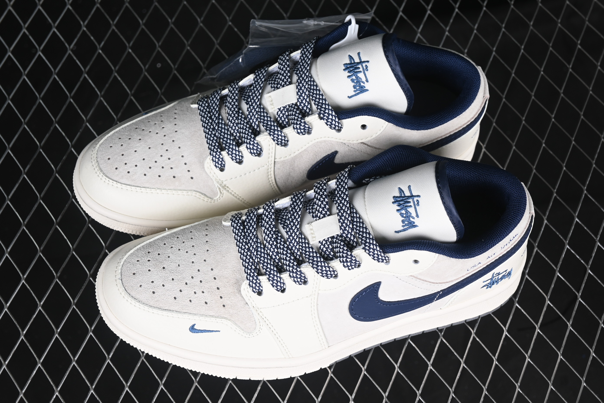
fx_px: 1258
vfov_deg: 18.2
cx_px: 302
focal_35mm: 75
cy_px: 202
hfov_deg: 27.0
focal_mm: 50
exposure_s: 1/80
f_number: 7.1
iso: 160
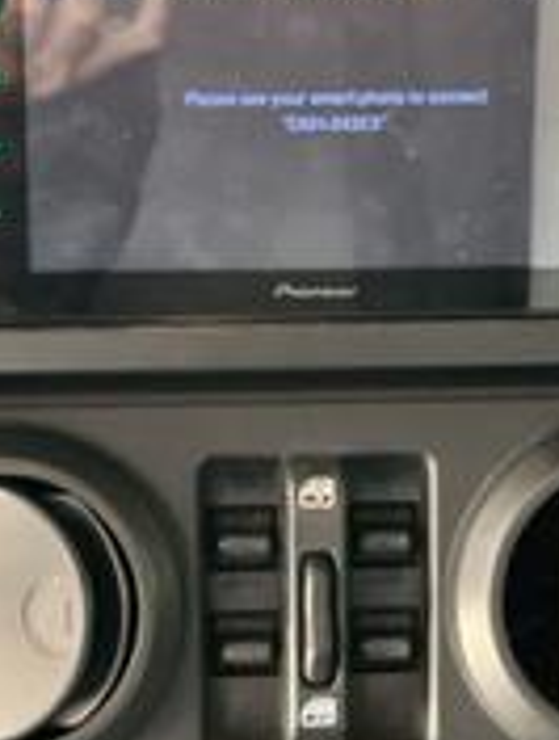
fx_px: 3536
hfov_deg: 9.0
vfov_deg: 11.9
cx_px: 311
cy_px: 563
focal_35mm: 165
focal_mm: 9
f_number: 2.8
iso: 640
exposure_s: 1/15
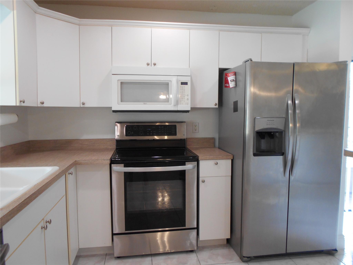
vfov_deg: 53.1
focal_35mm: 26
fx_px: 265
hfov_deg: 67.3
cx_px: 176
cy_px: 132
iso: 180
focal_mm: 4.6
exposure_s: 1/30
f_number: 3.2
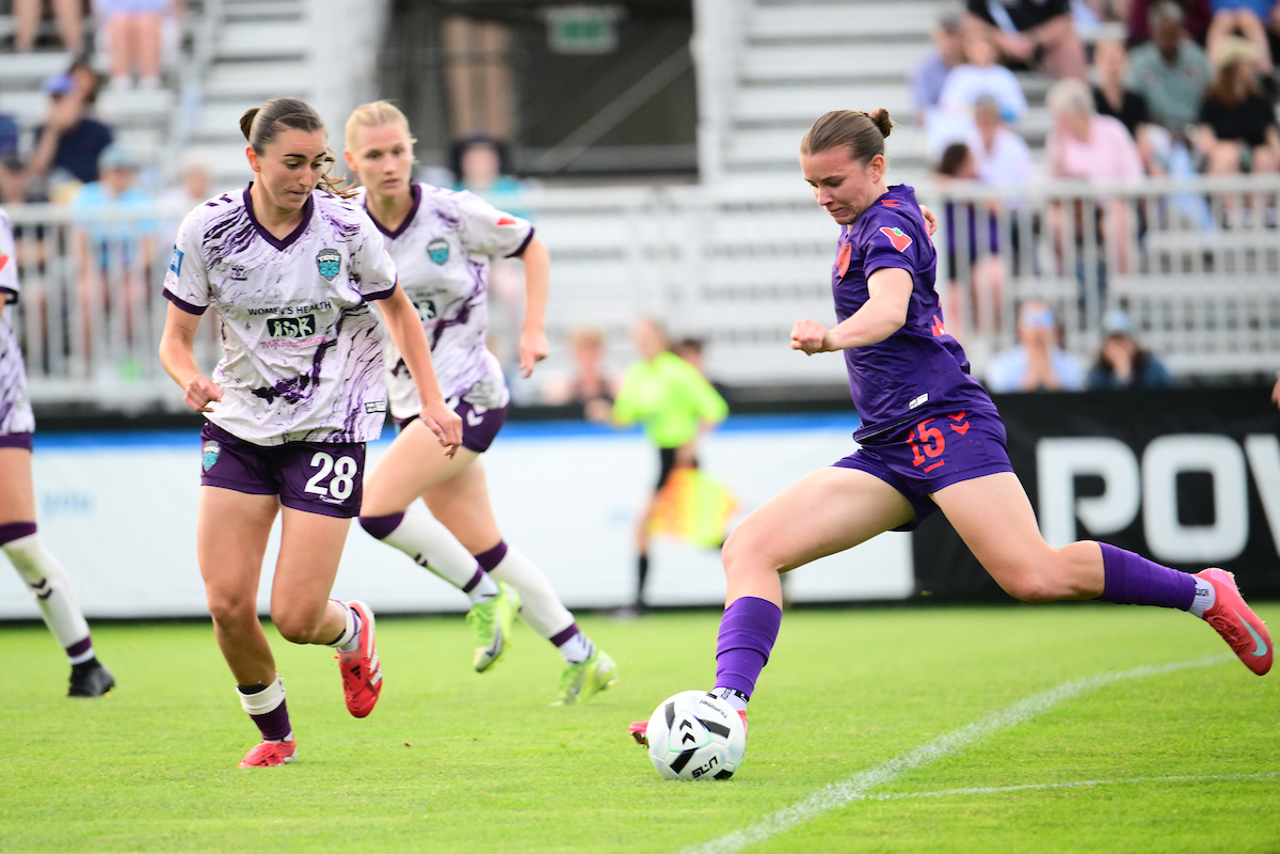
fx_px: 14221
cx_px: 640
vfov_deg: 3.4
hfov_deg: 5.2
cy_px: 427
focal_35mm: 400
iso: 4000
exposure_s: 1/2000
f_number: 4.5
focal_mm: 400
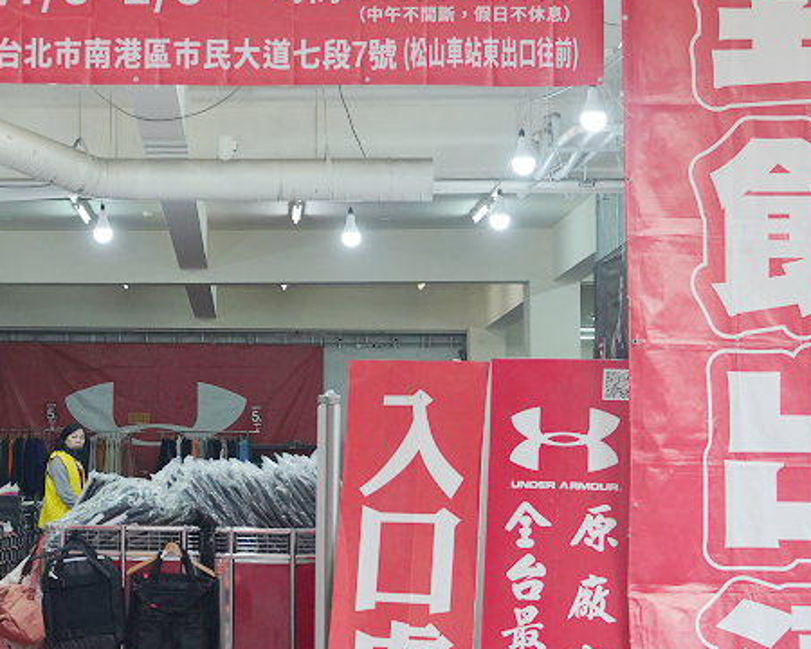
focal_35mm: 90
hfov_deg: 20.9
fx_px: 2160
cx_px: 128
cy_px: 236
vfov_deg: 17.1
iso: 1000
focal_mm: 36
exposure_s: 1/160
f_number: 4
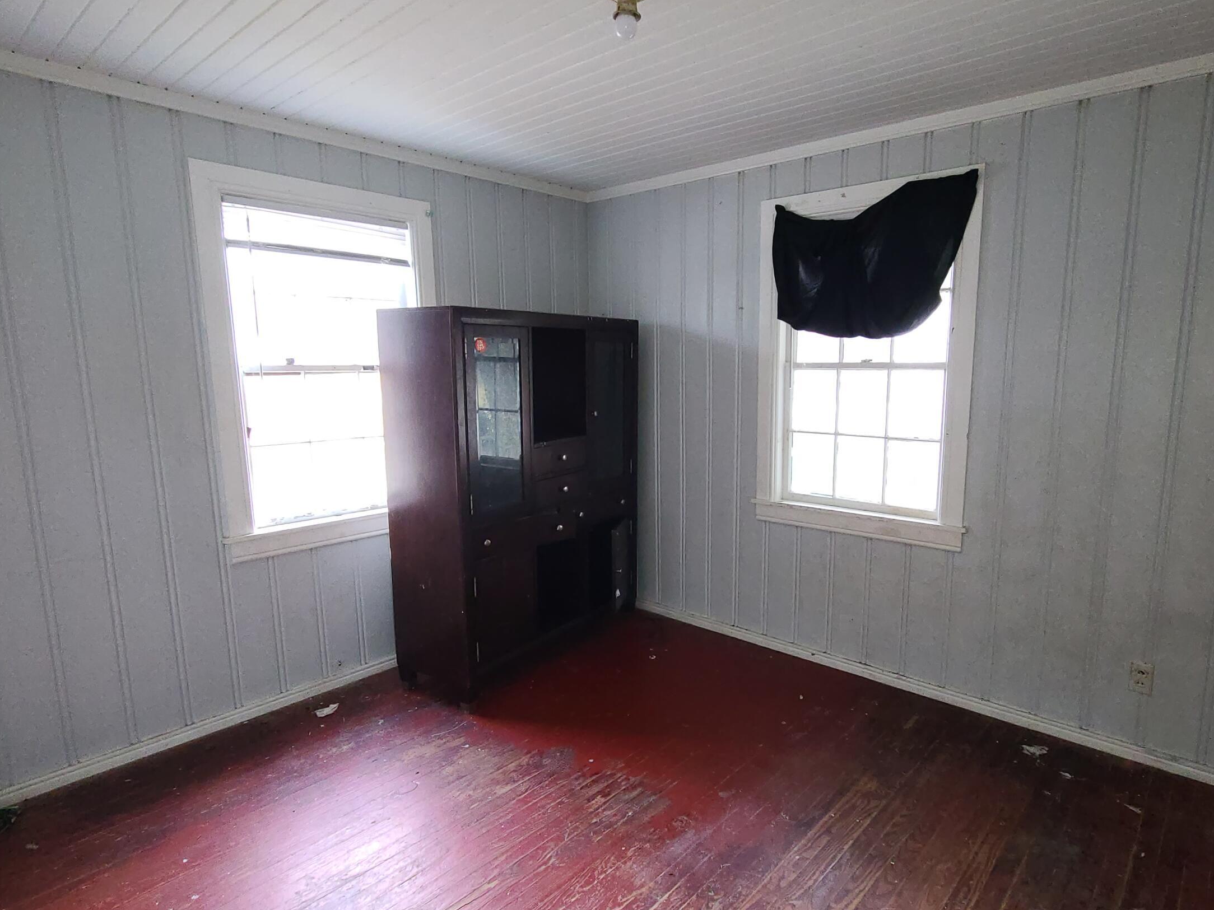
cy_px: 466
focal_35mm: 18
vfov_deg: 71.6
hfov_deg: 87.6
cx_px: 647
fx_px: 631
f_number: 2.2
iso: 320
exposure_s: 1/40
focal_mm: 2.2
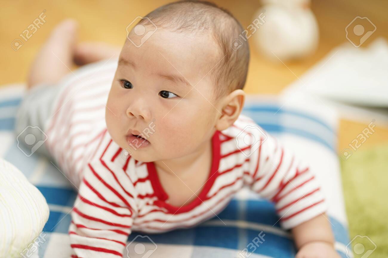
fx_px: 916
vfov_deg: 16.1
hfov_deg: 23.9
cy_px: 129
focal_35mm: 85
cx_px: 194
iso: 400
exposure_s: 1/125
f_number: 2
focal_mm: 85
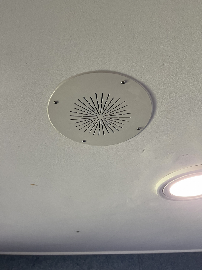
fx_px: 202
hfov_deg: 53.1
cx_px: 101
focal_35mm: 26
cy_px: 135
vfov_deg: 67.3
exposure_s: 1/50
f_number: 1.6
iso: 200
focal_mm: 5.1
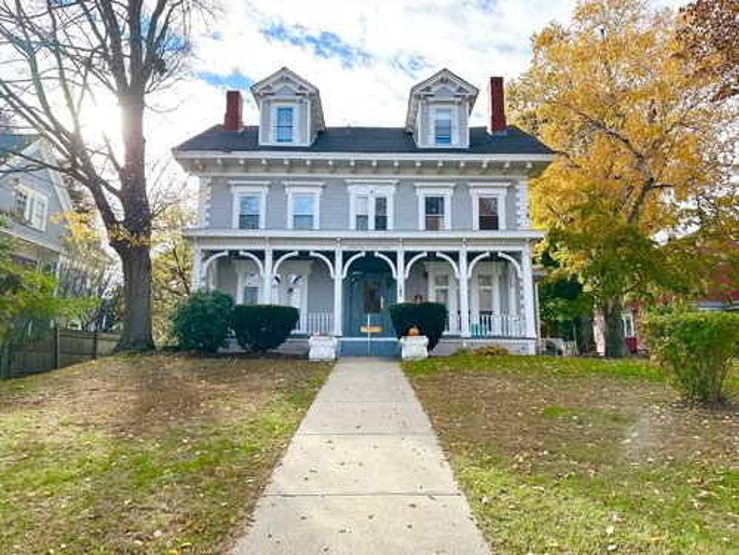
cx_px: 370
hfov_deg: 71.6
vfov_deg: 56.8
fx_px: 512
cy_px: 278
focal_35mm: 24
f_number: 1.78
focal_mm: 6.86
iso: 80
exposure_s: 1/1517
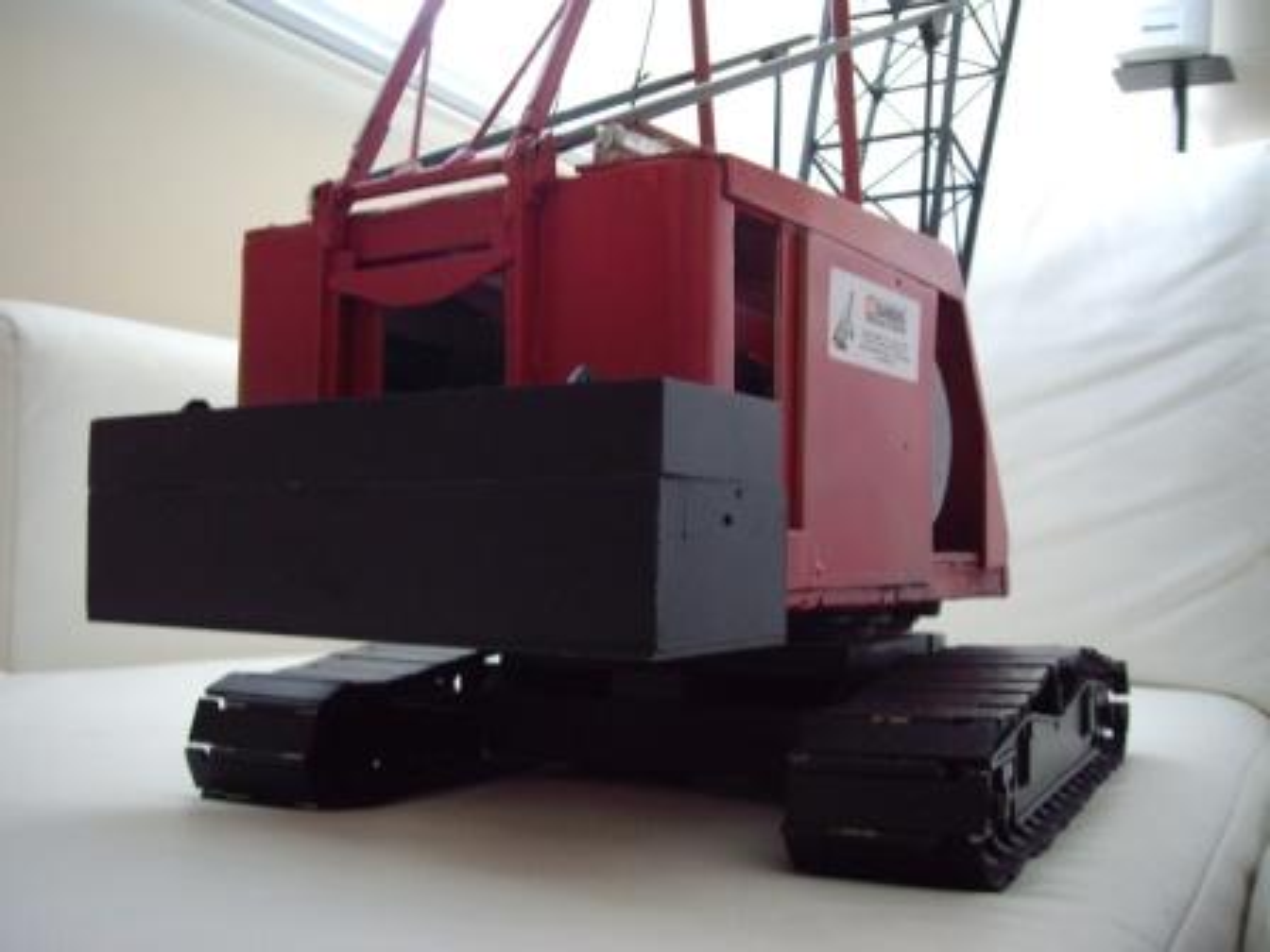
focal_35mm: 38
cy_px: 476
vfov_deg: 37.7
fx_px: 1394
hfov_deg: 49.0
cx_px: 635
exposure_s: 1/15
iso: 200
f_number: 2.7
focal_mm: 6.2
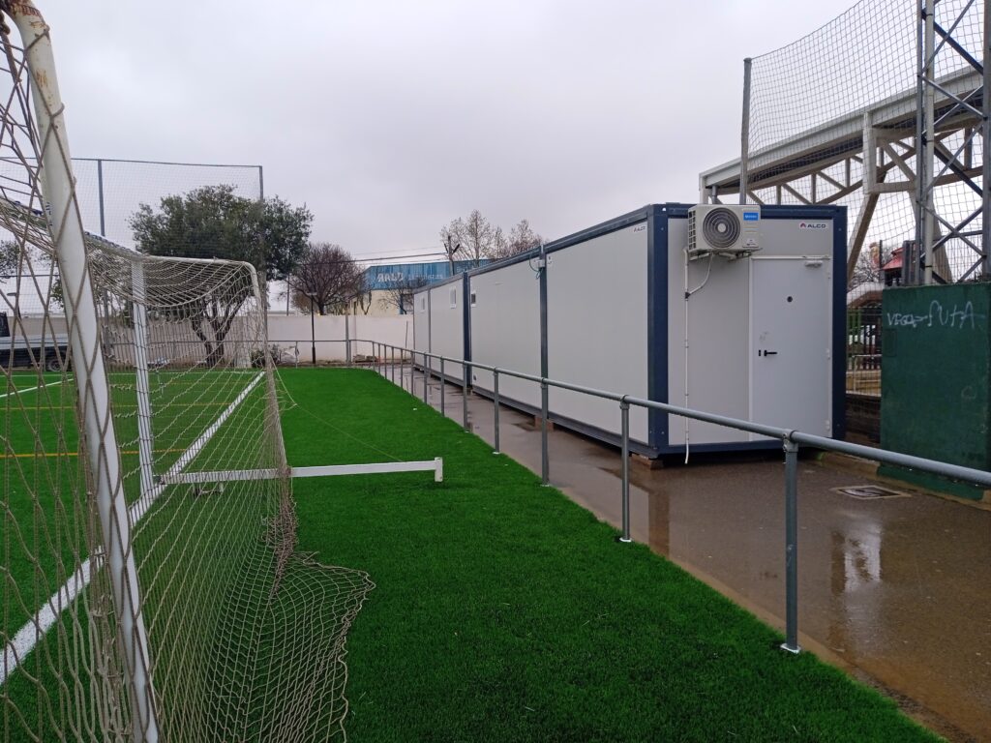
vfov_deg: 49.7
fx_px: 802
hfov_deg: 63.4
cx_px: 496
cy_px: 372
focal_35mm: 28
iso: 112
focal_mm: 3.43
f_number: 2.2
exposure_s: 1/278
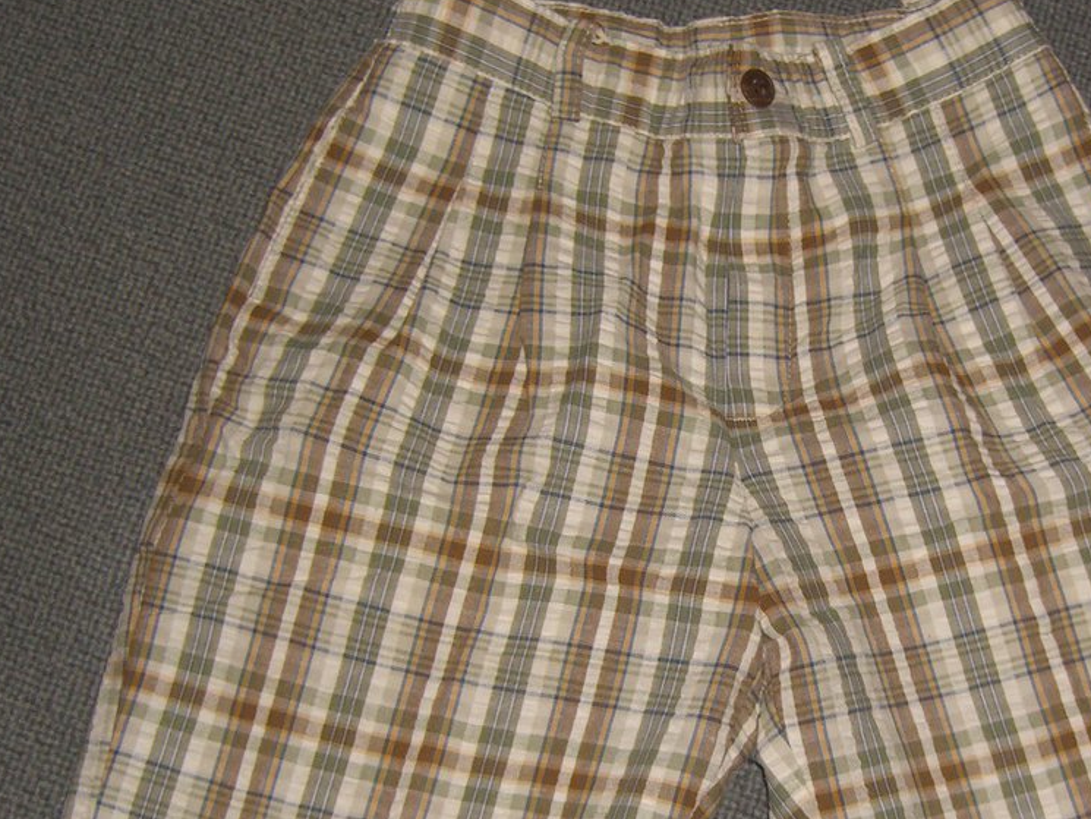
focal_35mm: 68
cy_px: 573
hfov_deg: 28.3
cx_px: 771
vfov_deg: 21.5
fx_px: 2144
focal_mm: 7.9
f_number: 2.8
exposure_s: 1/60
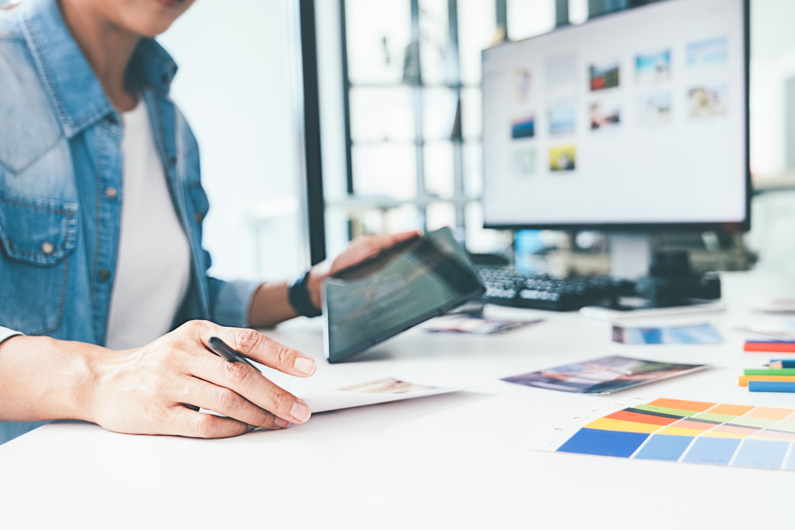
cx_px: 398
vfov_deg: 32.6
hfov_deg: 47.4
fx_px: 905
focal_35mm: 41
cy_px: 265
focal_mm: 27.4
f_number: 2.8
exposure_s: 1/125
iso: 400
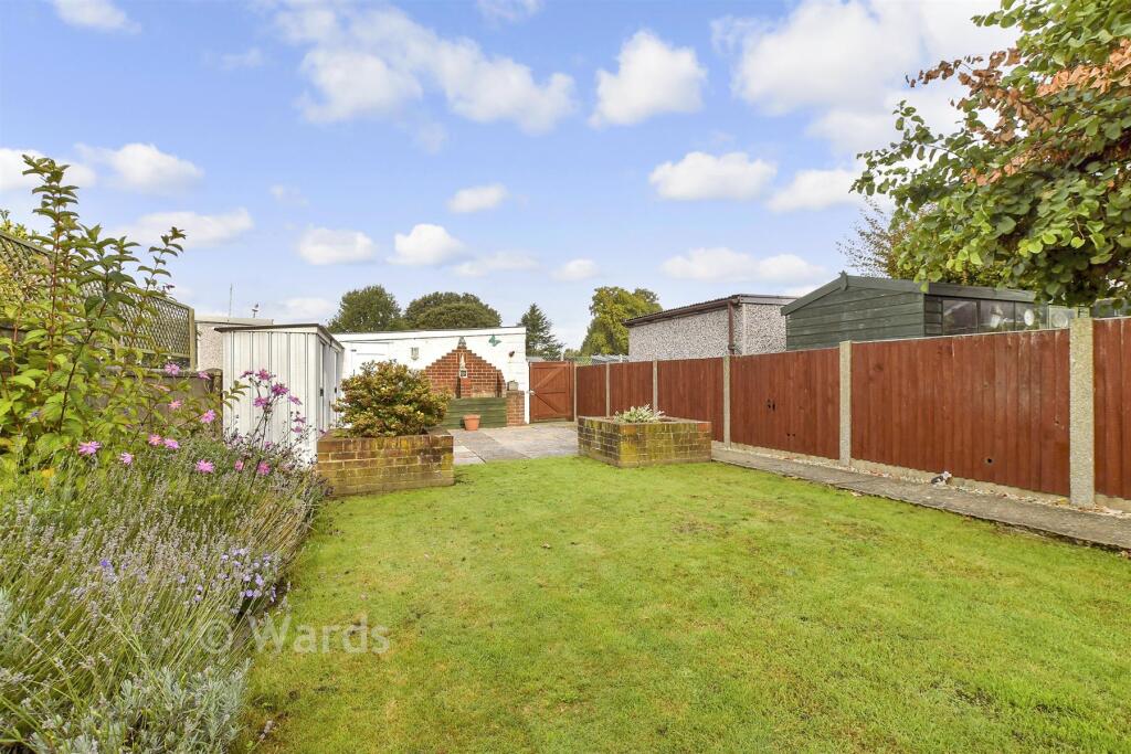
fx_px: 471
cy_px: 377
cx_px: 566
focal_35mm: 15
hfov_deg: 100.4
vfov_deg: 77.3
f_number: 8
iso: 250
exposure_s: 1/200
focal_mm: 10
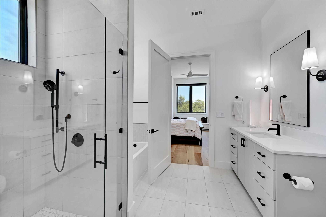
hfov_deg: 104.2
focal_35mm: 14
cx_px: 163
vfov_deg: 81.2
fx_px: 127
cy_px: 108
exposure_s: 1/15
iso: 400
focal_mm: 14
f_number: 10
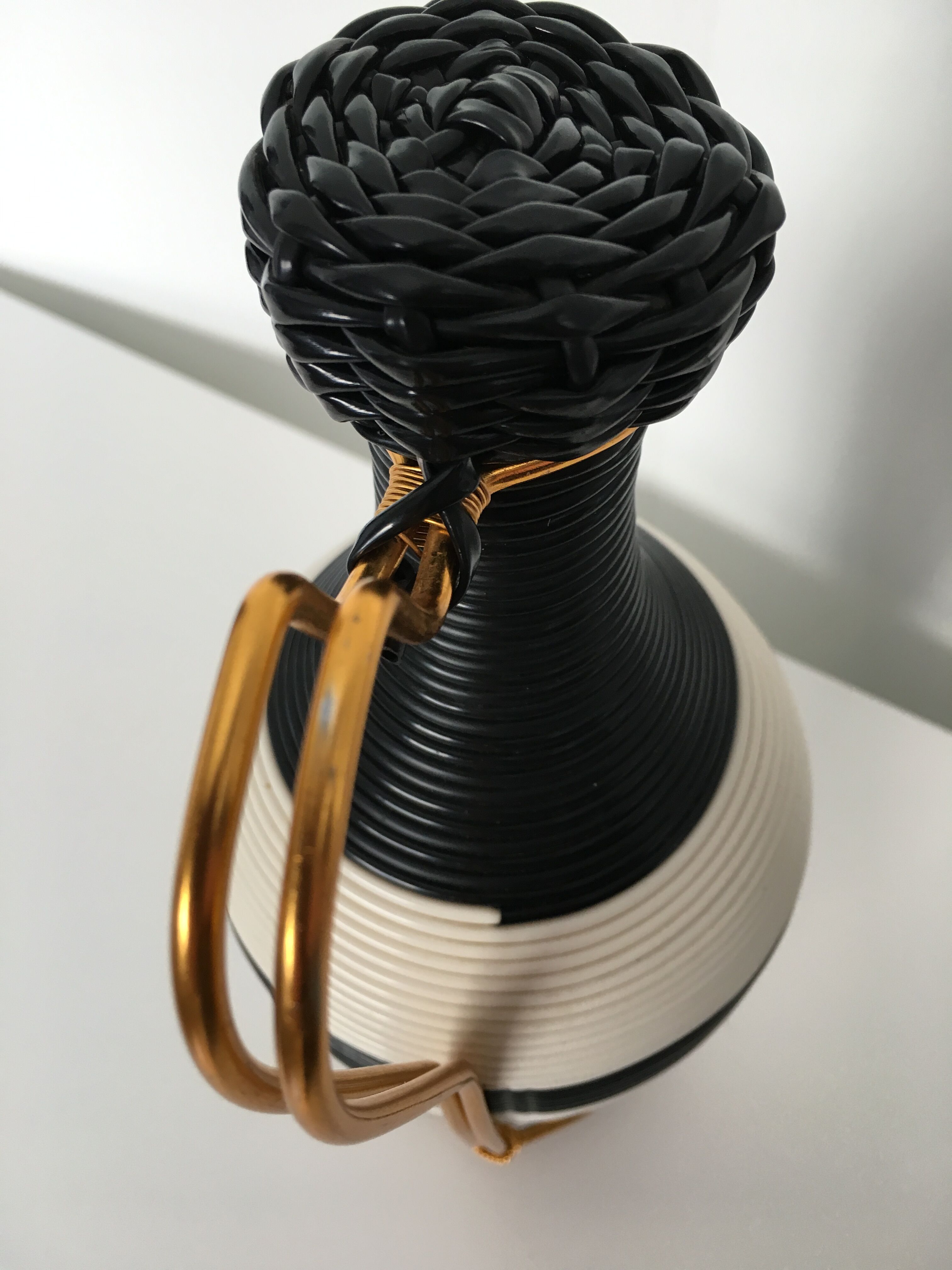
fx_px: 1063
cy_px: 635
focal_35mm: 29
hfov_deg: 48.2
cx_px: 476
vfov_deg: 61.7
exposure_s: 1/33
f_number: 2.2
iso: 40
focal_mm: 4.15
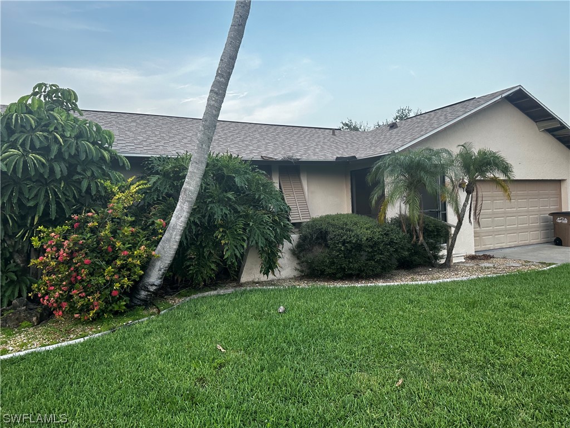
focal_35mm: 24
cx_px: 285
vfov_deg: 56.8
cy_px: 214
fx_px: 395
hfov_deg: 71.6
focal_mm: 6.86
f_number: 1.78
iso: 64
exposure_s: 1/121
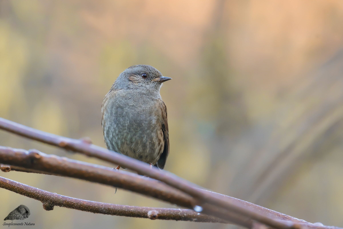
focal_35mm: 1200
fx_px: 11432
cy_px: 114
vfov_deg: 1.1
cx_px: 172
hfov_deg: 1.7
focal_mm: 600
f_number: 8
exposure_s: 1/100
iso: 1000
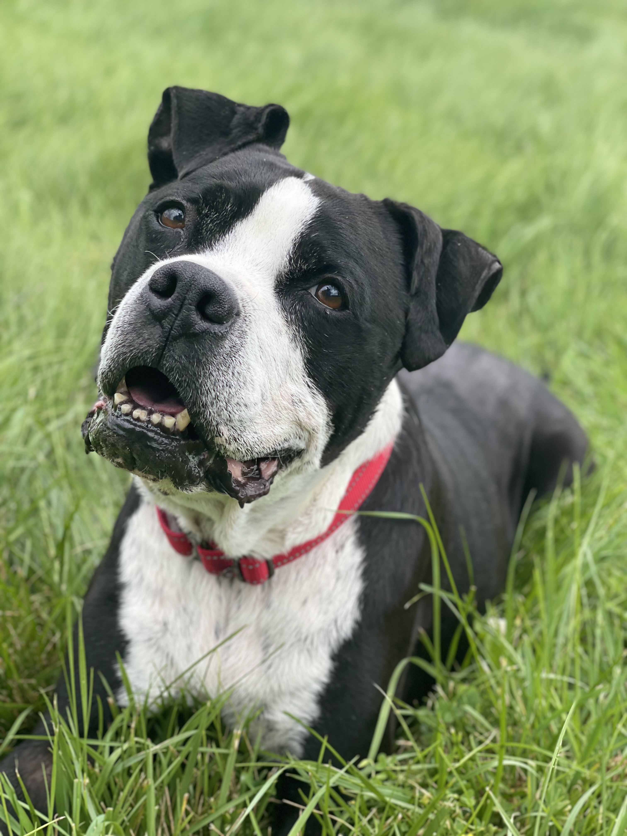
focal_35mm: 64
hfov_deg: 22.9
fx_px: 1546
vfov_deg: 30.3
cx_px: 314
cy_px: 418
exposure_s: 1/567
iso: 32
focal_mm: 7.5
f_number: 2.2
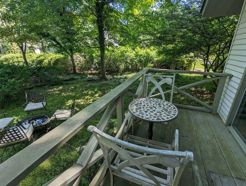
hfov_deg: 94.4
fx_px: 114
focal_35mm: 16
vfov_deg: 78.2
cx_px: 123
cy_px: 93
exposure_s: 1/224
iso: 45
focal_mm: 2.35
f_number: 2.2
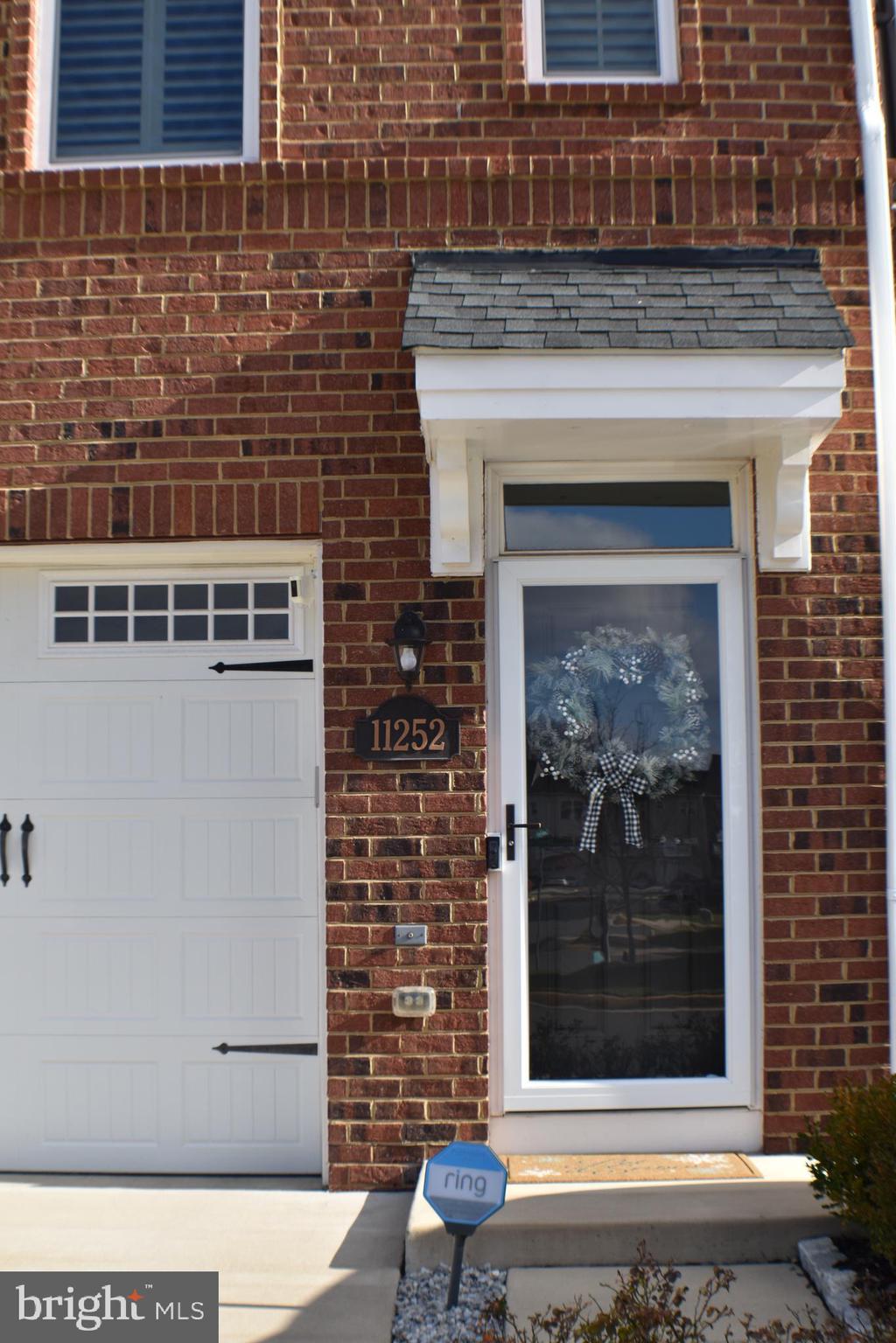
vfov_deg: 27.0
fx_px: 2800
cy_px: 672
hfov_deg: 18.2
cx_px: 448
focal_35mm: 75
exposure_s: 1/250
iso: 160
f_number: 8
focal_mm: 50
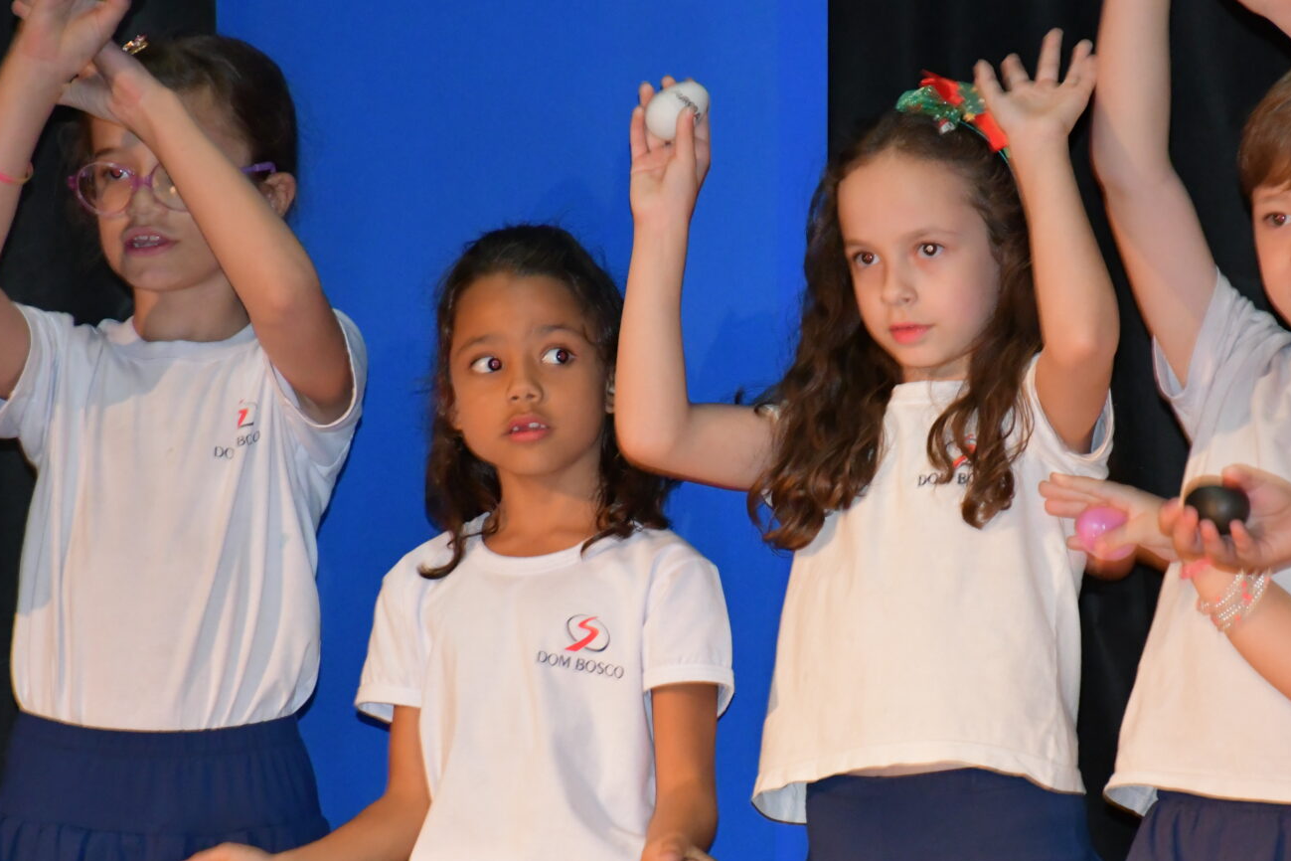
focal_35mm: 232
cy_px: 477
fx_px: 8319
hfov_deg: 8.9
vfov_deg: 5.9
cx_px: 835
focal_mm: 105
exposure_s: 1/60
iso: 4000
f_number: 5.6
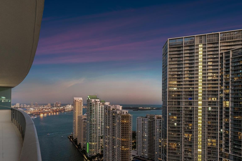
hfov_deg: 70.5
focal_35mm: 25
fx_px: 168
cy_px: 108
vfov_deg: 50.4
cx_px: 92
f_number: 8
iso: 640
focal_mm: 12
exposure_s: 1/6
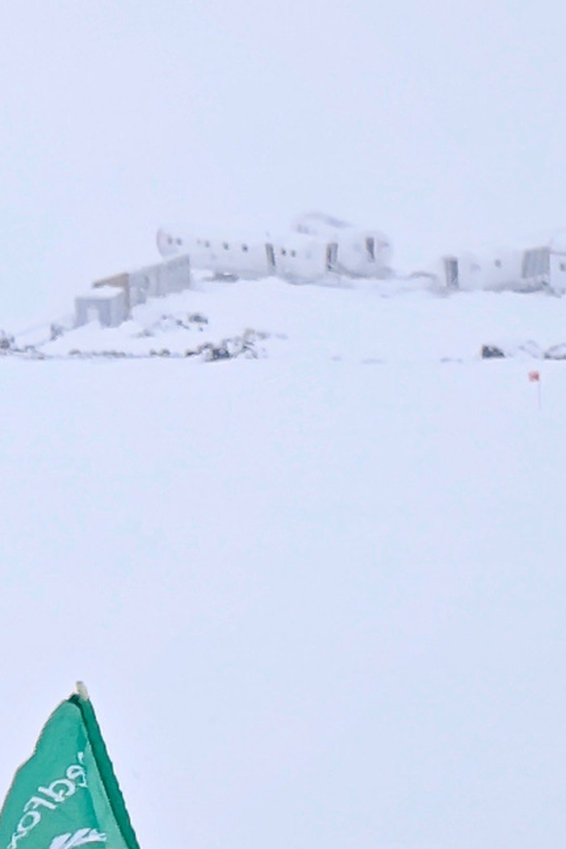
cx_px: -727
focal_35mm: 95
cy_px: 374
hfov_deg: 12.0
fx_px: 2240
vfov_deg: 21.4
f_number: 1.8
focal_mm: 5.43
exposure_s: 1/2969
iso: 50
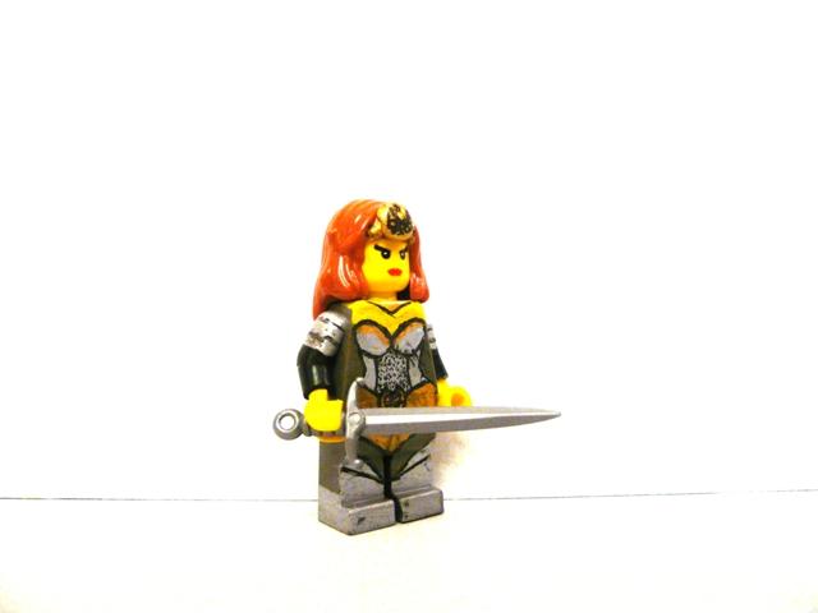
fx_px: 662
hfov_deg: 63.4
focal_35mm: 28
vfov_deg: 49.7
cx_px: 409
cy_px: 306
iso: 200
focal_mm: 4.6
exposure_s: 1/13
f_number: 2.8
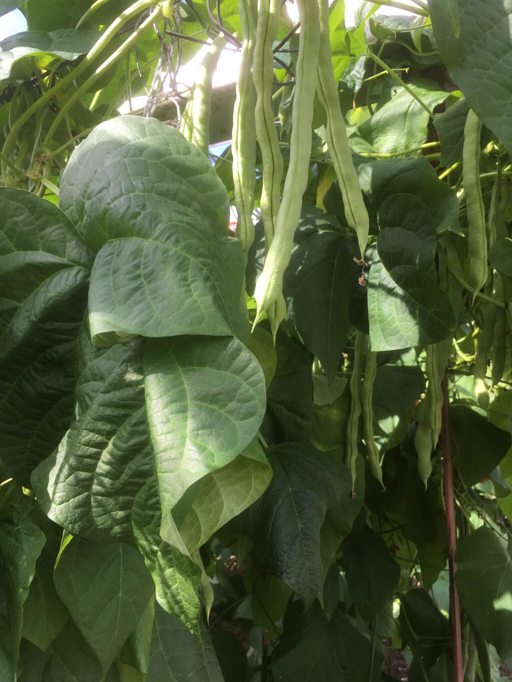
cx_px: 256
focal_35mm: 29
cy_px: 341
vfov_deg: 61.7
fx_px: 572
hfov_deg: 48.2
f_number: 2.2
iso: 25
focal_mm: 4.15
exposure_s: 1/209
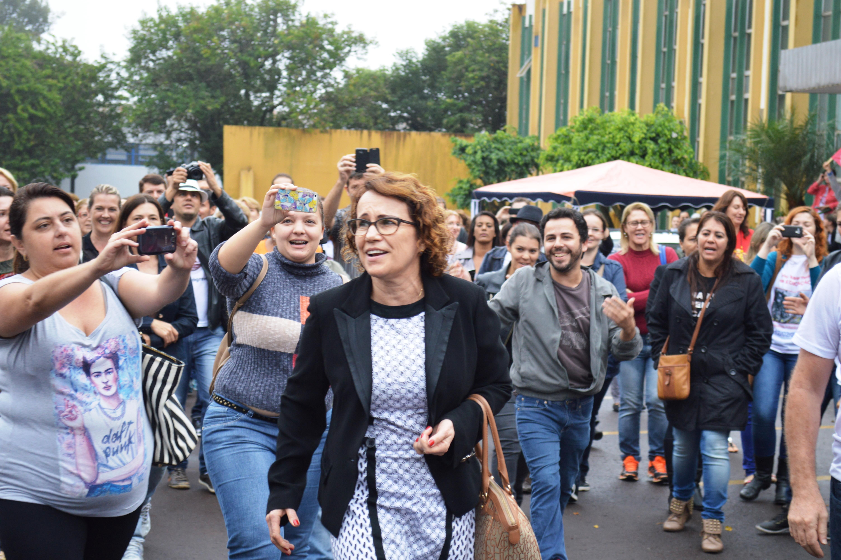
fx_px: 1680
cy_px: 280
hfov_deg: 28.1
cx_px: 420
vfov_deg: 18.9
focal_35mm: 72
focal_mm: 48
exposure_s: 1/125
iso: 400
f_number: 5.6
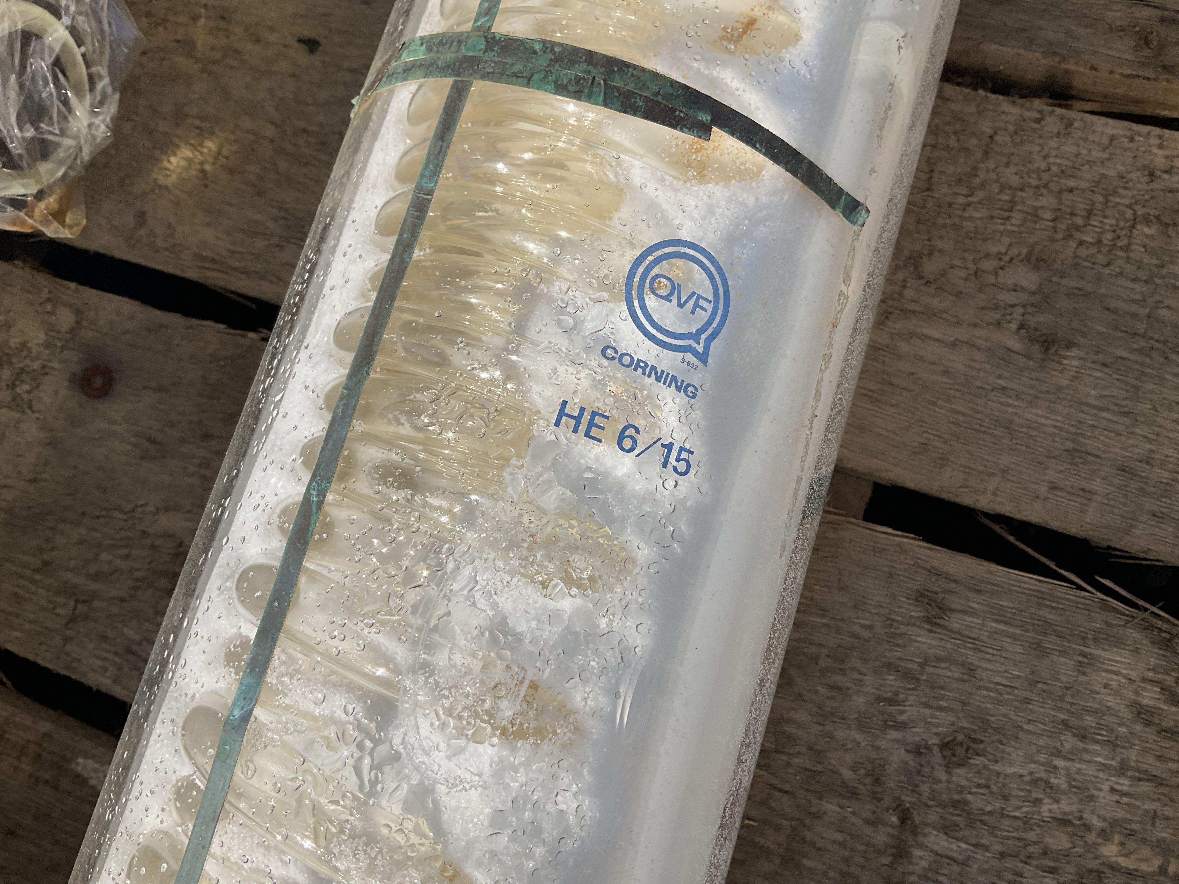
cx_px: 590
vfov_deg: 48.2
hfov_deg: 61.7
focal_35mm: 29
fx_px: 988
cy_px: 442
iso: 16
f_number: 1.8
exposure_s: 1/3788
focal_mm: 3
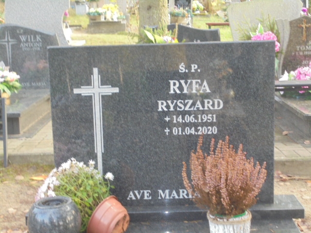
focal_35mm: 64
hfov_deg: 30.3
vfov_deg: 22.9
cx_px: 156
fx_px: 575
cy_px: 116
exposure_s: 1/30
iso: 250
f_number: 5.6
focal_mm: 11.5
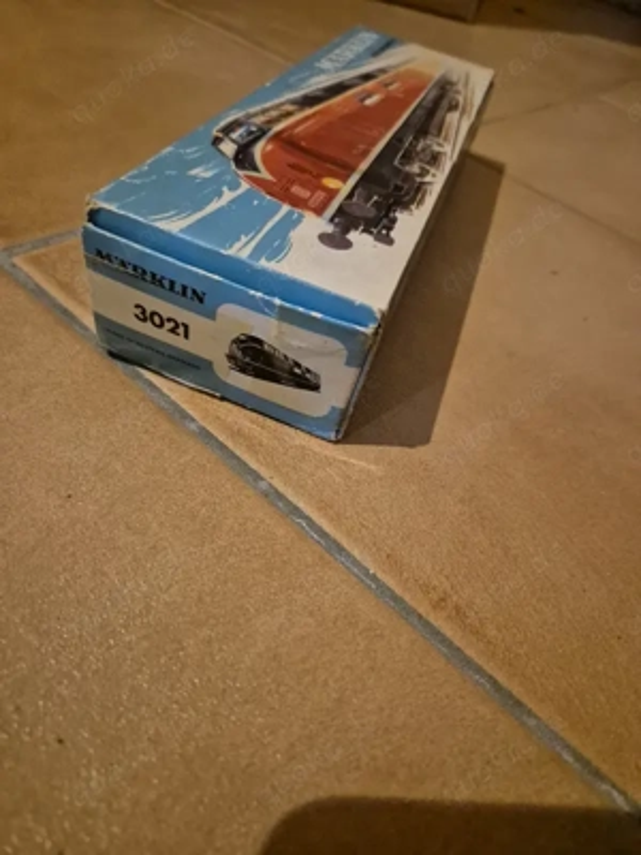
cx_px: 320
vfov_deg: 73.9
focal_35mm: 23
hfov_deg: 58.9
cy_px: 428
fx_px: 568
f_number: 1.8
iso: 2500
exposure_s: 1/100
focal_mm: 5.4
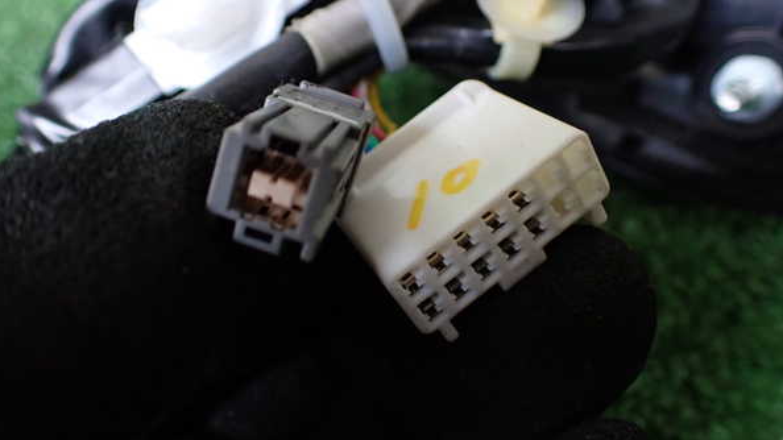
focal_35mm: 33
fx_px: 685
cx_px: 389
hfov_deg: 59.5
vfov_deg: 35.6
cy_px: 212
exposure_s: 1/125
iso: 400
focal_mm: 5.4
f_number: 2.3
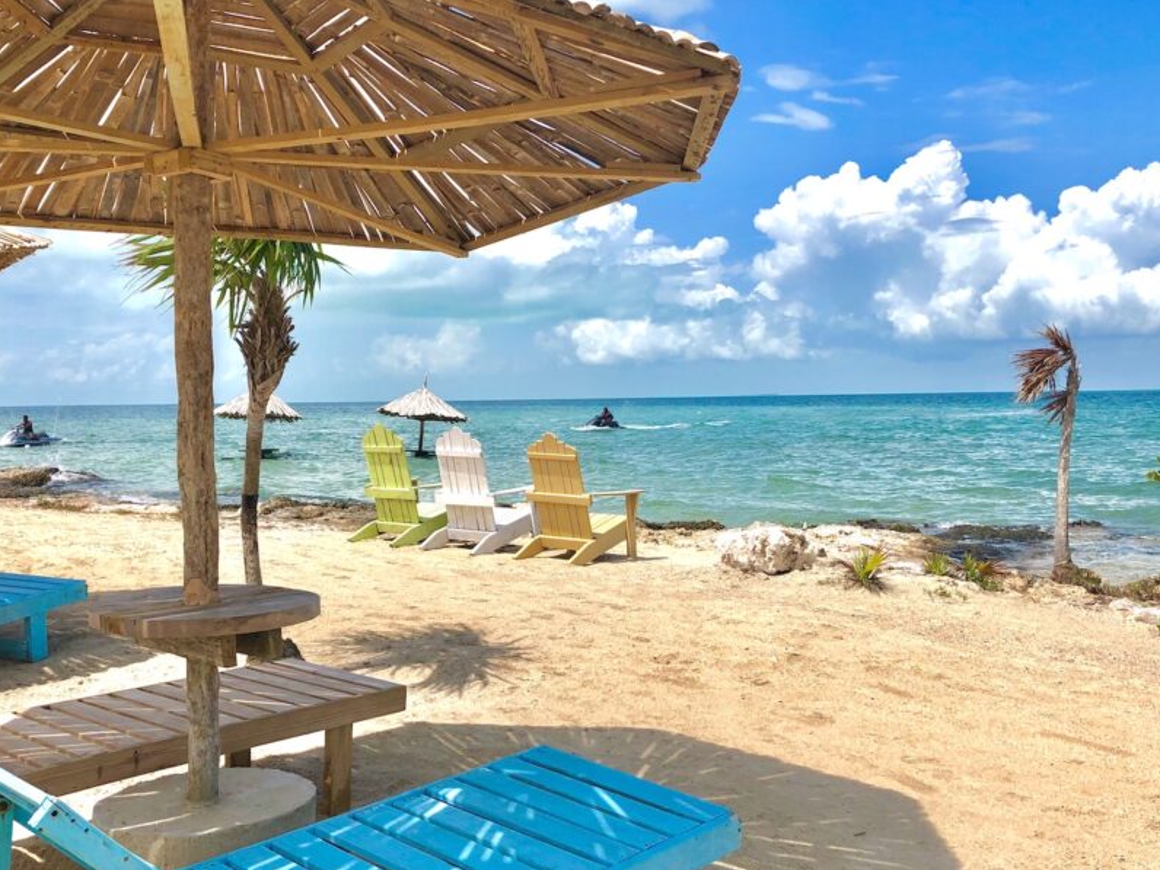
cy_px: 465
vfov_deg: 39.6
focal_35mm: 36
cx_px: 528
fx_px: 1206
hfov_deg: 51.3
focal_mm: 4
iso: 25
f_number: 1.8
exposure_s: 1/3436
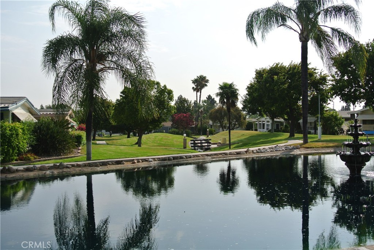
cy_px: 125
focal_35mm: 44
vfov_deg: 30.6
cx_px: 187
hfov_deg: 44.5
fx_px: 458
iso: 100
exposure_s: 1/800
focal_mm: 16.3
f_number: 5
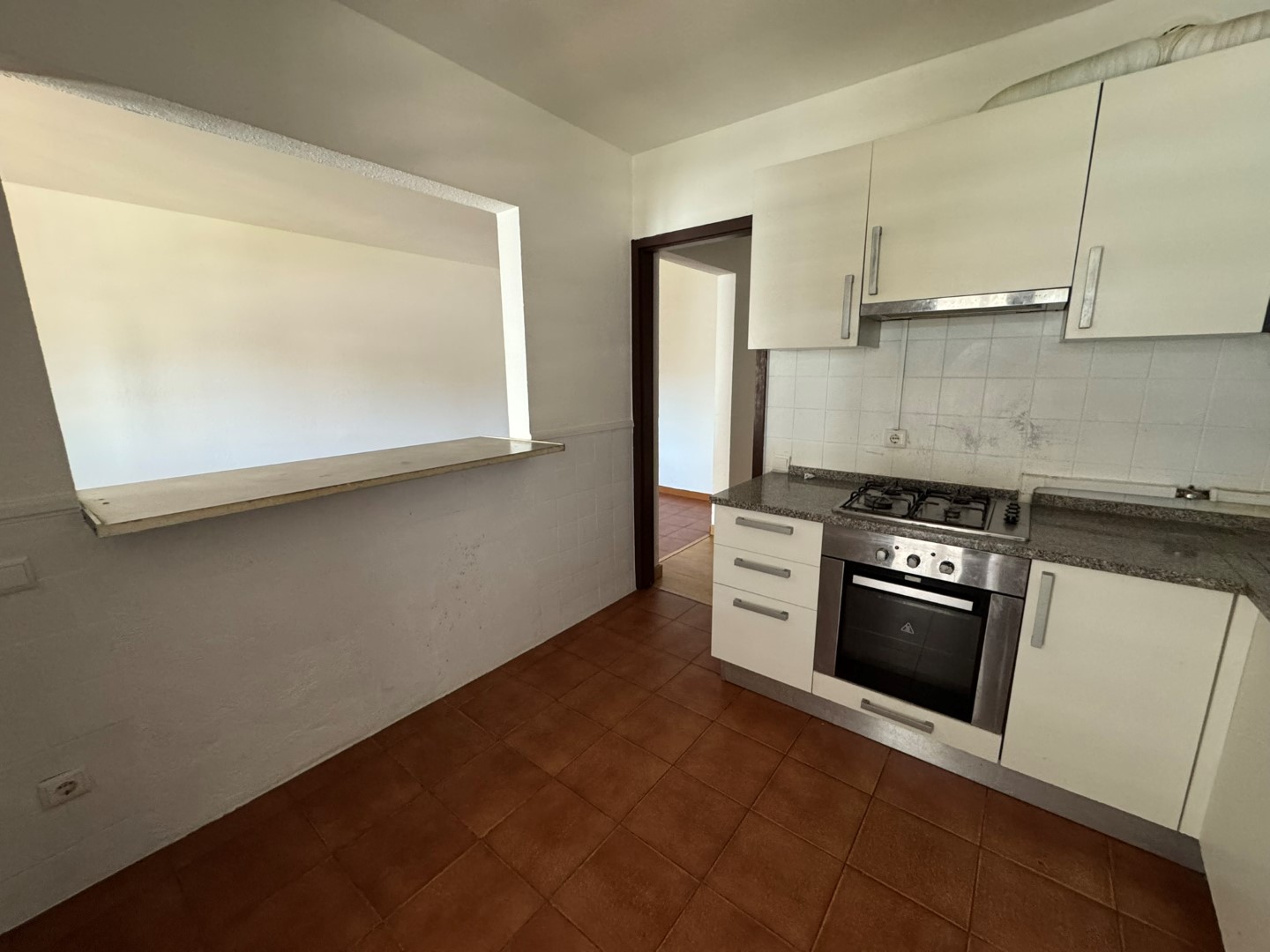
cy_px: 476
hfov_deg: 102.1
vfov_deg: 85.7
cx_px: 635
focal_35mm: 14
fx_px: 514
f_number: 2.2
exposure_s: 1/60
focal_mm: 2.22
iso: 400
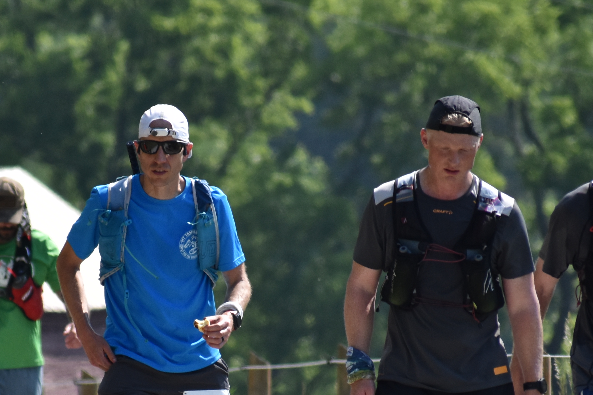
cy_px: 368
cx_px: 125
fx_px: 15992
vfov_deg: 1.4
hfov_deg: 2.1
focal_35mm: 971
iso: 400
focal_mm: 240
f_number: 6.3
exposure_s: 1/1600
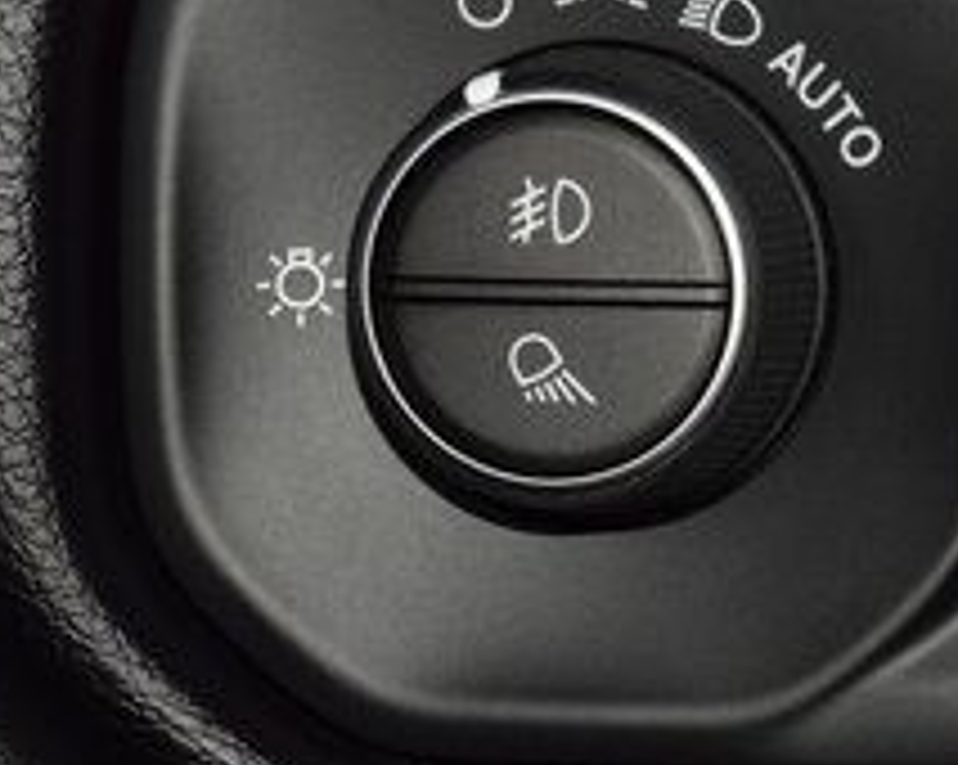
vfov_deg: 5.2
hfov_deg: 6.5
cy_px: 380
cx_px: 801
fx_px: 8385
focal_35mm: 296
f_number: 8
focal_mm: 70
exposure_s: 1/125
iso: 100
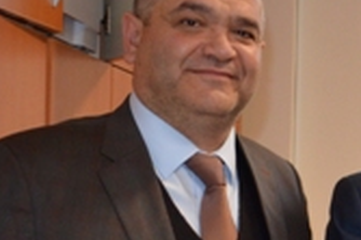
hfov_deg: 16.1
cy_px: 214
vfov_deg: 11.8
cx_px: 569
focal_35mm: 115
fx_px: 1152
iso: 1250
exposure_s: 1/60
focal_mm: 20
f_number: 3.8
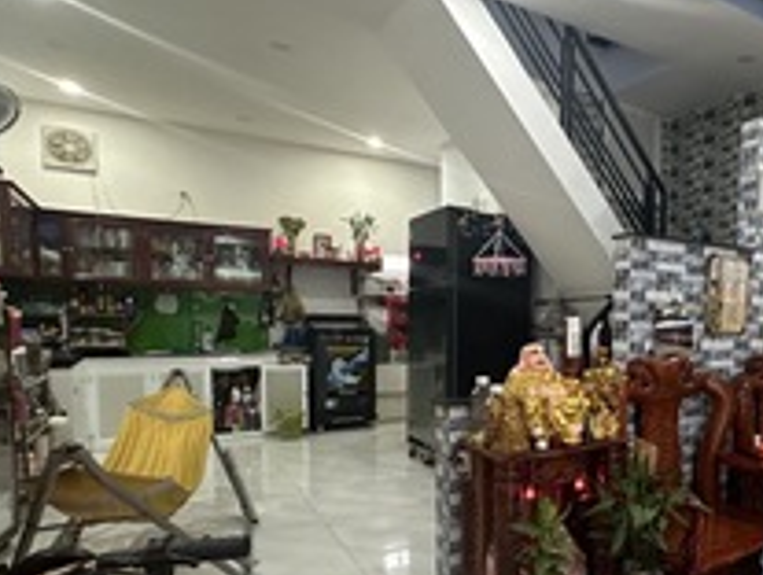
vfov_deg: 51.0
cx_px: 590
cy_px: 358
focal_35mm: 27
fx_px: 596
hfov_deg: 60.9
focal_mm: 2.22
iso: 640
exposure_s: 1/50
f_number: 2.2
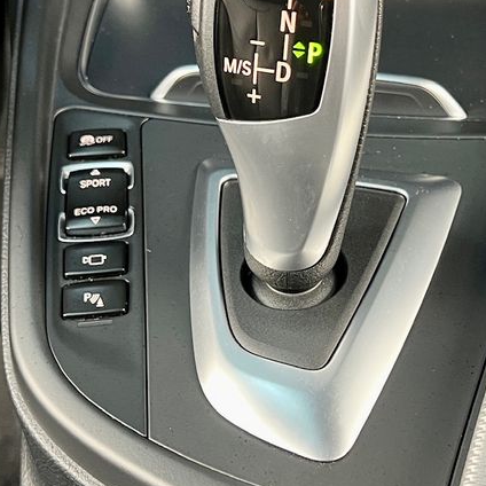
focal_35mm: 65
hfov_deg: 26.2
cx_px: 360
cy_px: 274
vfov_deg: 26.5
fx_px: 1032
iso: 320
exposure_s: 1/50
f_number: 1.5
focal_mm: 5.7
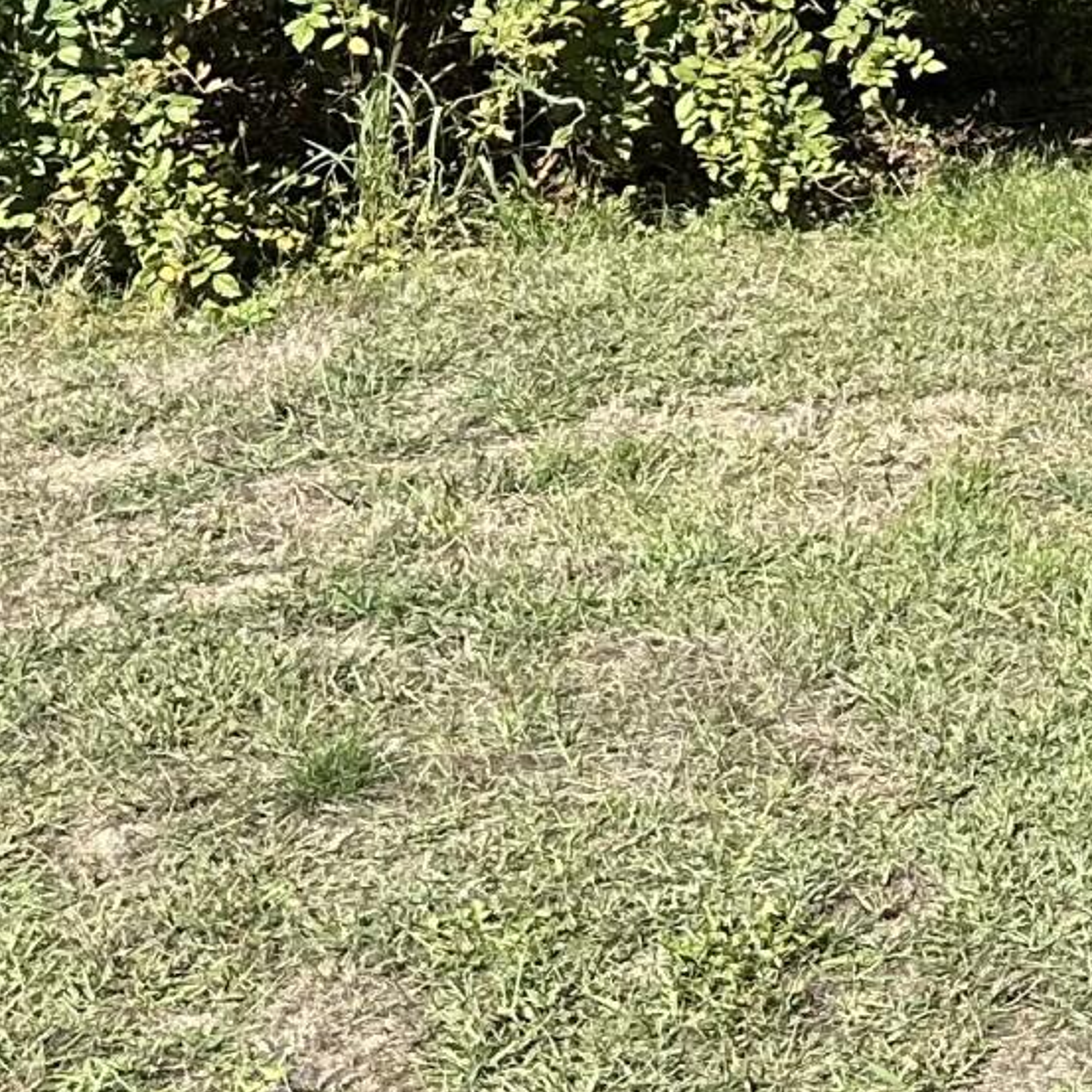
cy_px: -910
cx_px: 2518
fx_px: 4104
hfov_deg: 12.4
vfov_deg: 13.5
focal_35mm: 115
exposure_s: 1/1988
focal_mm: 6.86
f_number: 1.78
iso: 80
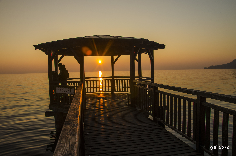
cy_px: 78
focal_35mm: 27
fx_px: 177
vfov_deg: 47.7
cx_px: 118
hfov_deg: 67.5
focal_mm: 18
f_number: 7.1
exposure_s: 1/160
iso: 100
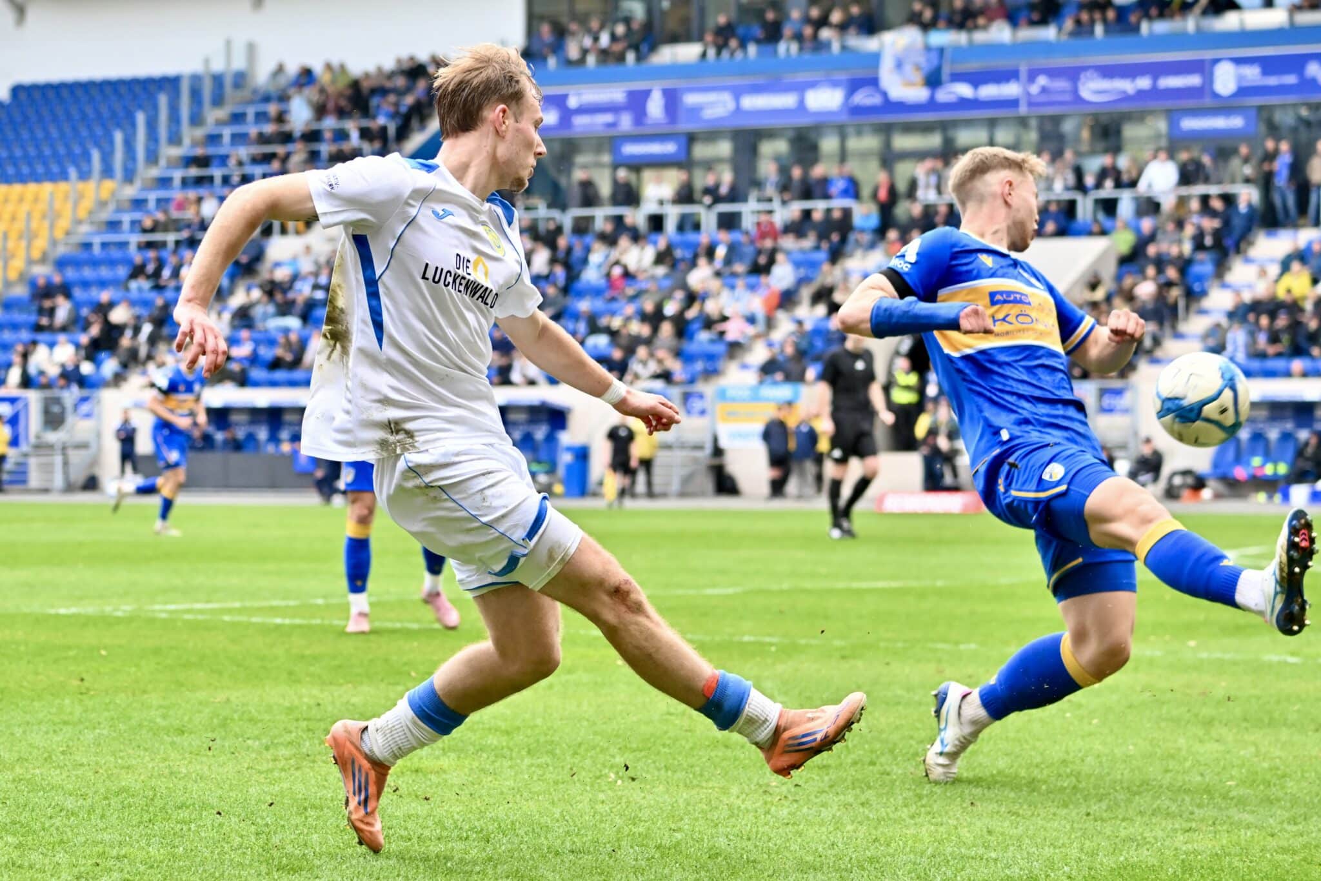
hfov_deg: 20.4
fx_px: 3669
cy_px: 440
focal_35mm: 100
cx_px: 660
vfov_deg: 13.7
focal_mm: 100
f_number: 4.8
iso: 1600
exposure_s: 1/1600
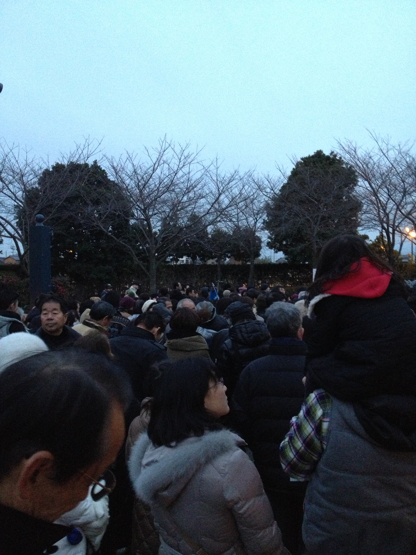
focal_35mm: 35
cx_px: 208
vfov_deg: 52.6
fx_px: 561
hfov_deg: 40.7
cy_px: 278
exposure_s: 1/15
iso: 500
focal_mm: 4.28
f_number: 2.4
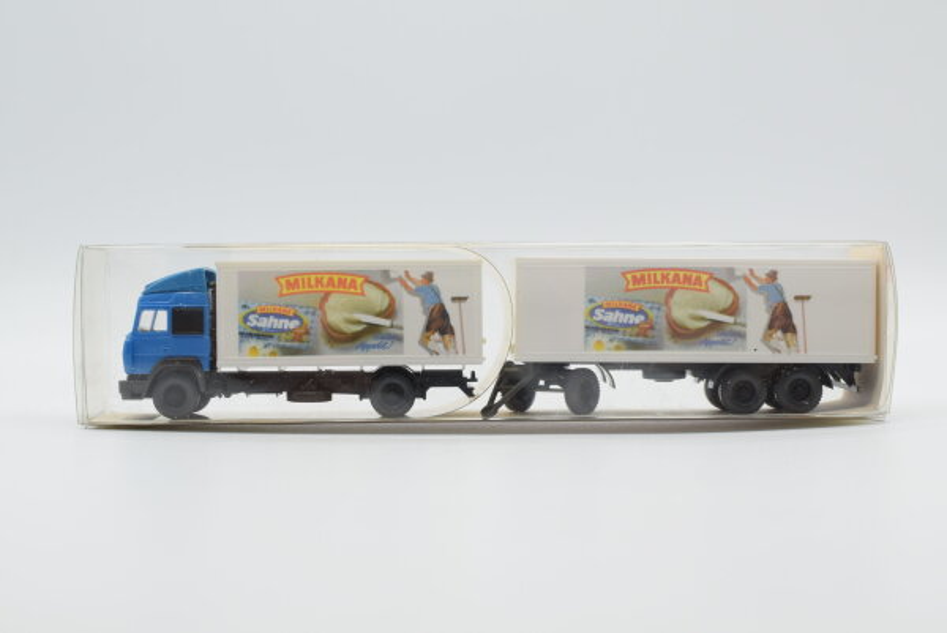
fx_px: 1382
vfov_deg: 25.8
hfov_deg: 37.8
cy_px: 316
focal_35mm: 52
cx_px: 474
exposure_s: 1/200
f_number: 8
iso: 400
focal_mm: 35
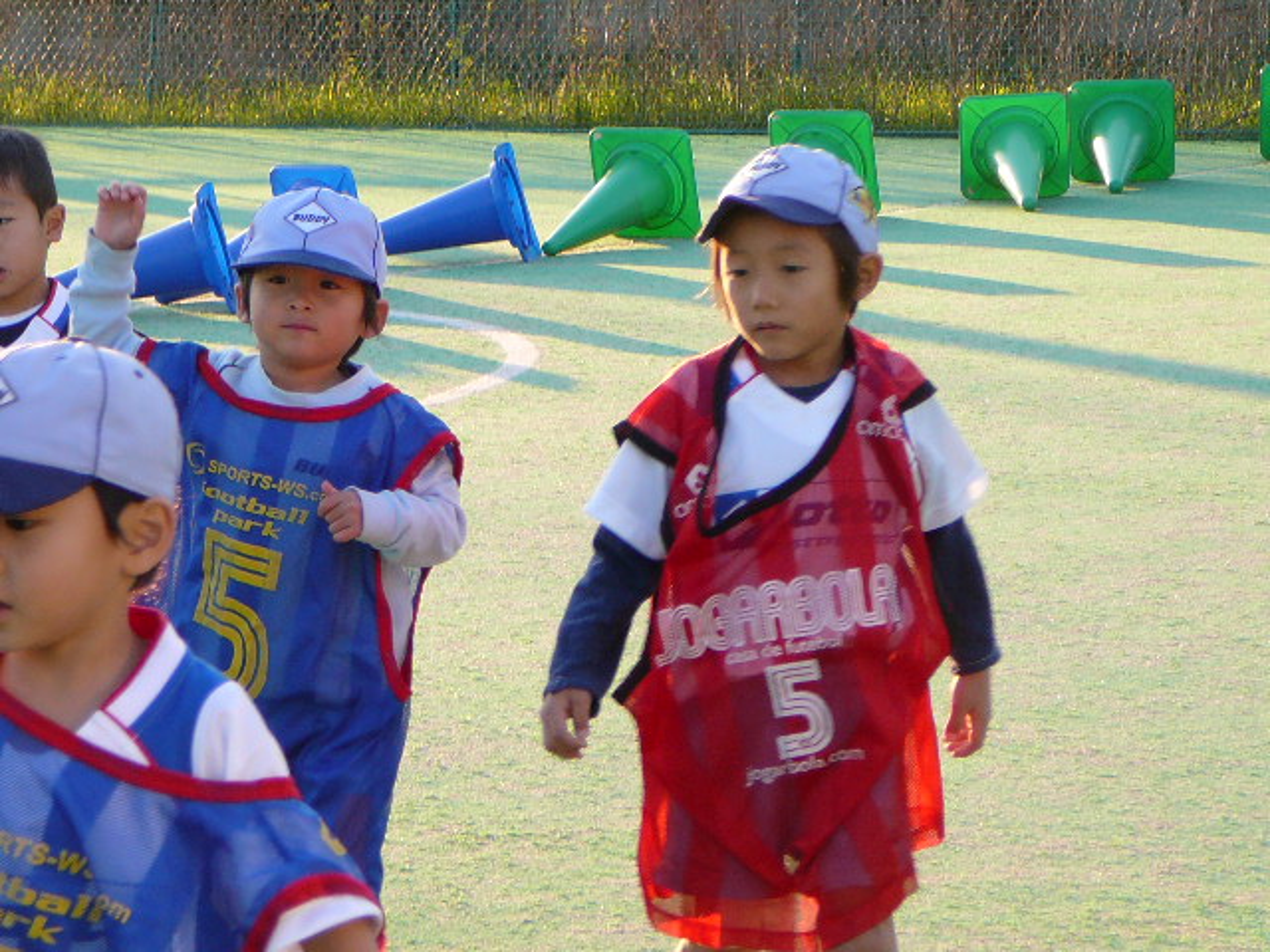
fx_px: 5870
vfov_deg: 9.3
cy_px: 476
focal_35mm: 160
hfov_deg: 12.3
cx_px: 635
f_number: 3.9
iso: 80
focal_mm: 19
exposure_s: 1/100
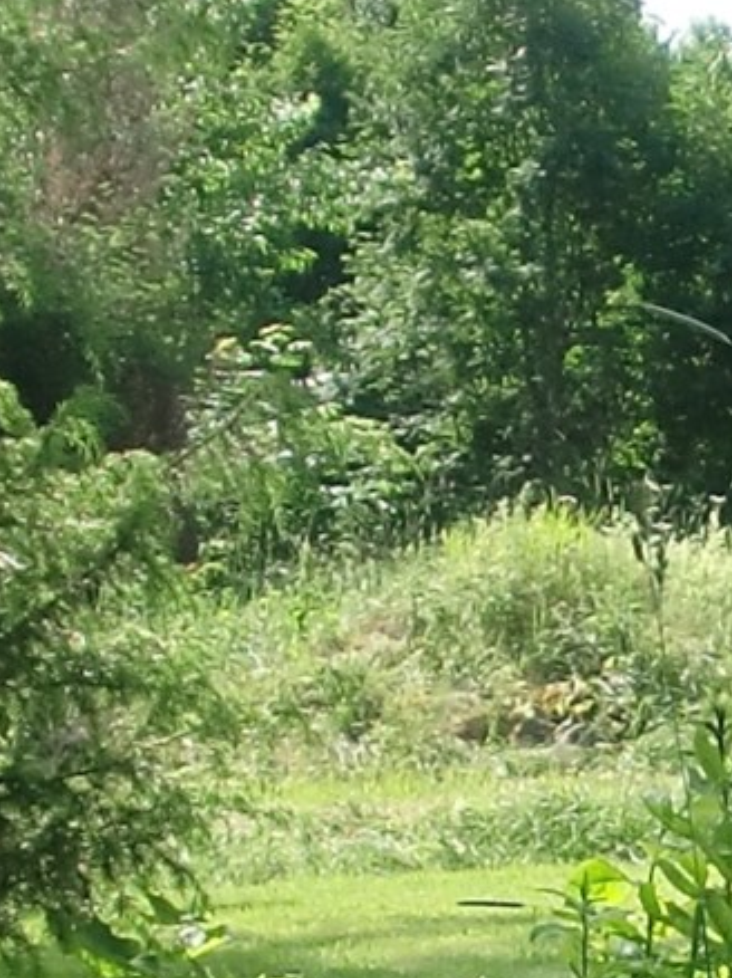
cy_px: 902
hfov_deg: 7.3
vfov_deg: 9.7
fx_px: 5757
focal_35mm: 204
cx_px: 562
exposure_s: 1/500
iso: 64
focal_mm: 5.6
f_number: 2.8
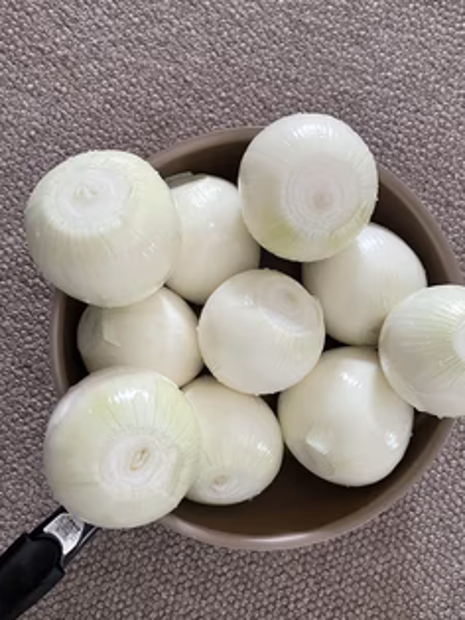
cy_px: 325
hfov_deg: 42.9
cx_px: 252
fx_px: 591
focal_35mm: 33
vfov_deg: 55.3
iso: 640
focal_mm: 4.2
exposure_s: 1/40
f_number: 1.6
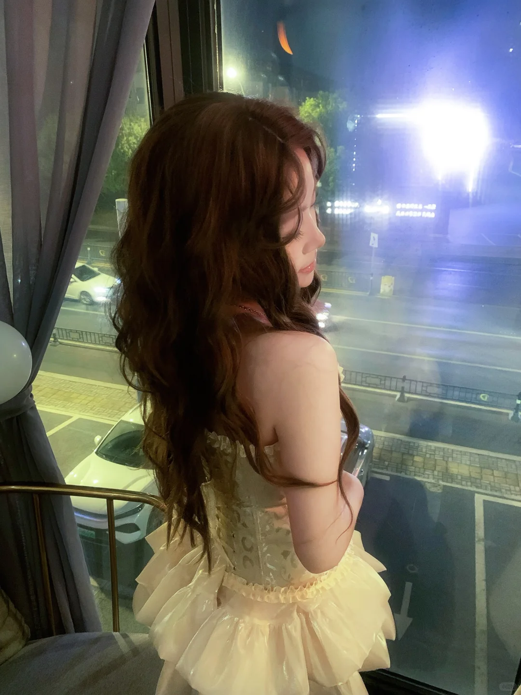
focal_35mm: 26
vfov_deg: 67.3
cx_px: 260
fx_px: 522
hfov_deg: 53.1
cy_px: 348
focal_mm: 4.25
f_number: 1.8
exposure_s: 1/20
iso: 800
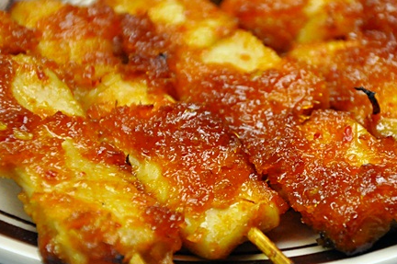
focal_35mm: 237
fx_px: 2608
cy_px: 123
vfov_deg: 5.8
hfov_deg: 8.7
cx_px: 274
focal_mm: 105
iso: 2500
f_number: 5.6
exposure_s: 1/60
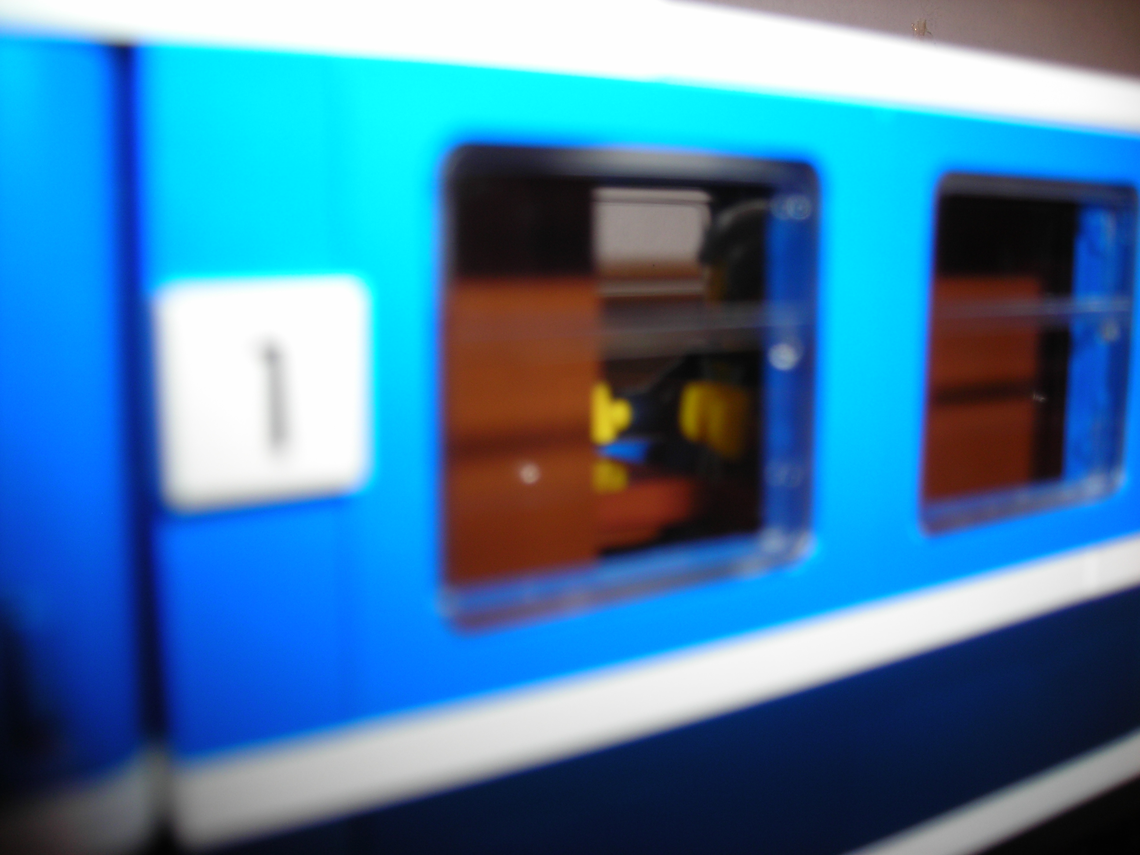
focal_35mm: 38
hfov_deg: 49.0
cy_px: 428
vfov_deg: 37.7
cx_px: 570
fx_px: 1251
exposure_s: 1/60.1
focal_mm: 6.3
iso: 50
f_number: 3.2
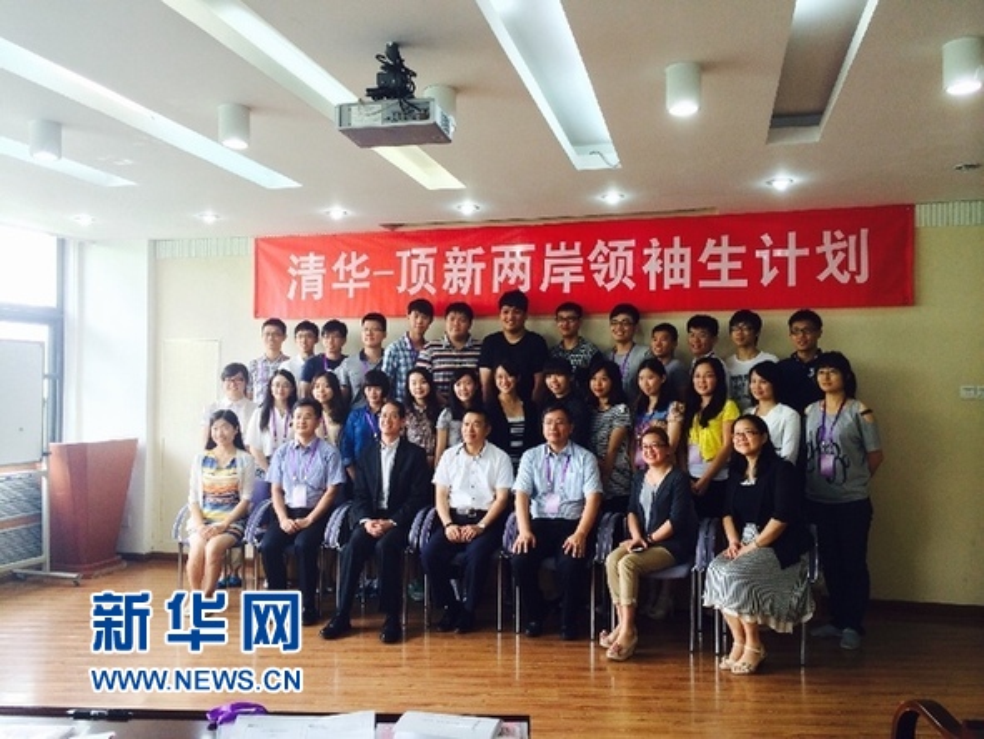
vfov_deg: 46.8
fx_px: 853
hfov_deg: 59.9
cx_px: 492
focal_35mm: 30
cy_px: 370
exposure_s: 1/30
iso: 64
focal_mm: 4.12
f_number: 2.2
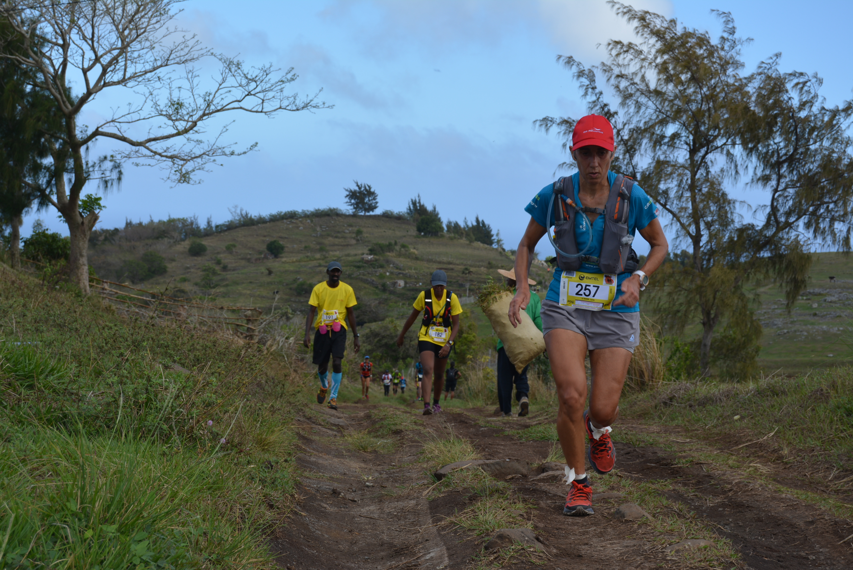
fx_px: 1956
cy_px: 285
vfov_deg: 16.6
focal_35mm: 82
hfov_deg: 24.6
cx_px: 426
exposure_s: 1/200
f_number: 8
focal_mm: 55
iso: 100
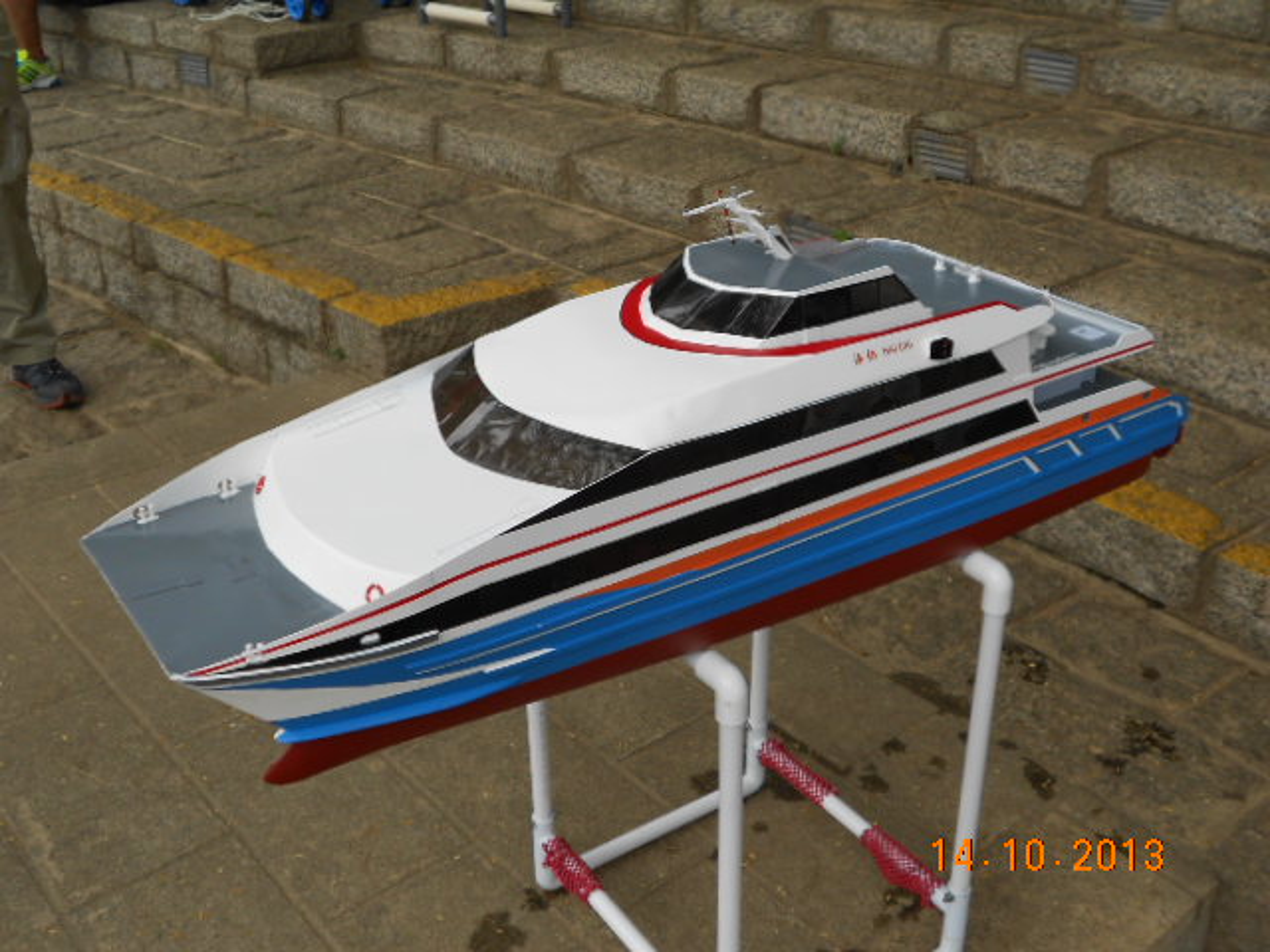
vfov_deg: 38.7
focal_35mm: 37
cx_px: 635
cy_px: 476
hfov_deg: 50.1
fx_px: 1357
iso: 80
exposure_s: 1/320
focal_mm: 6.9
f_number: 3.9
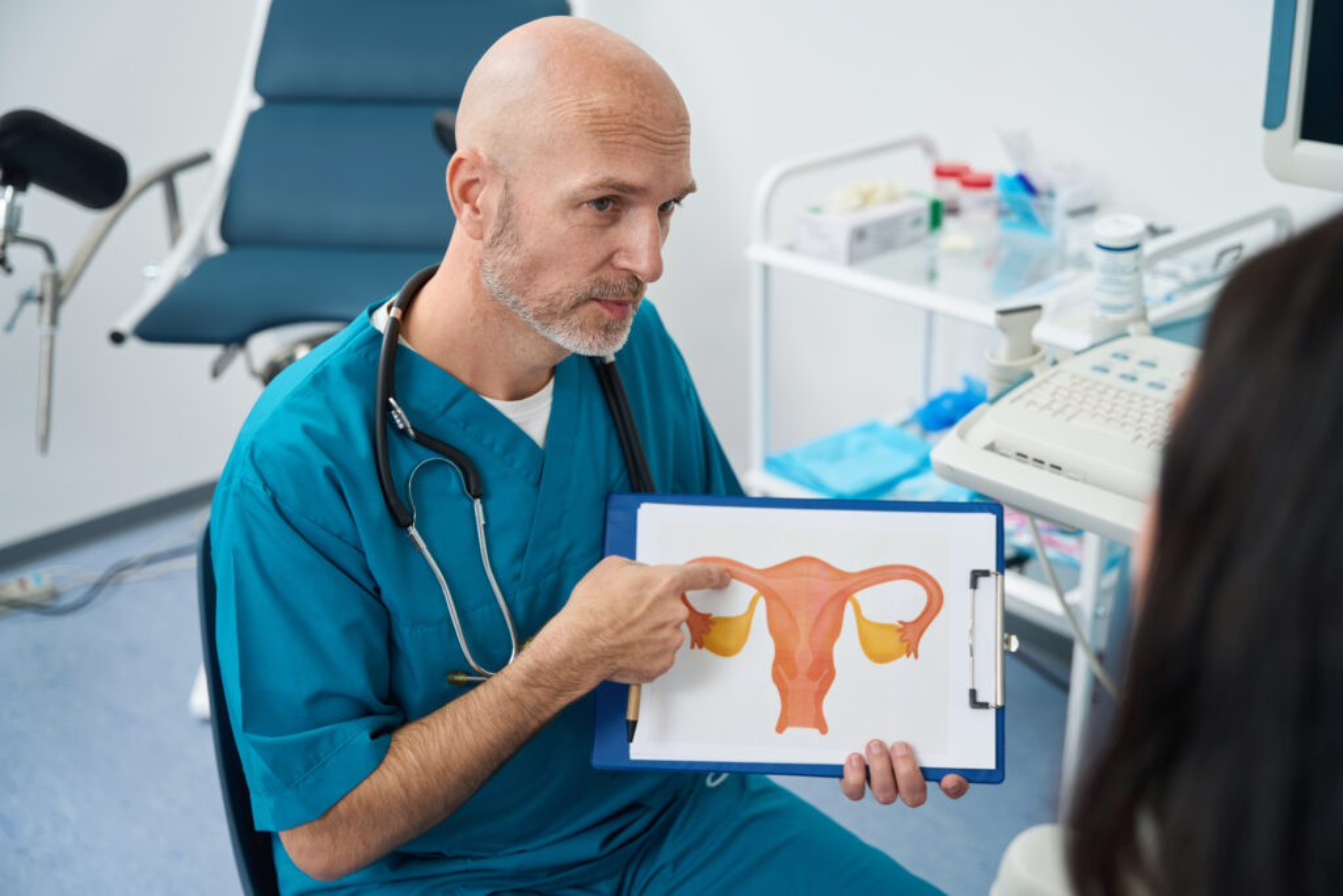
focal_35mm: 45
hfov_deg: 43.6
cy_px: 448
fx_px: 1679
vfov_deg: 29.9
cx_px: 672
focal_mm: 45
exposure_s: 1/250
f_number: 2.8
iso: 100
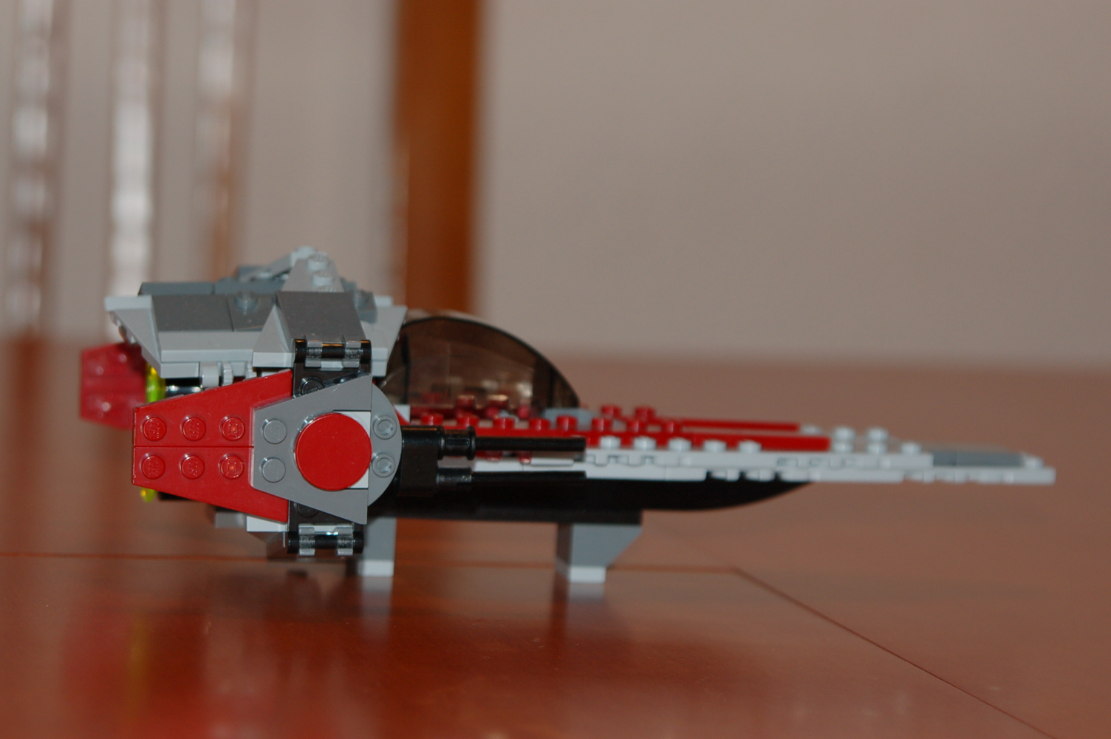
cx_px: 556
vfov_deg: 10.7
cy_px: 370
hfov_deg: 16.1
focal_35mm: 128
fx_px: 3931
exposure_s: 1/60
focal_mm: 85
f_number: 5.3
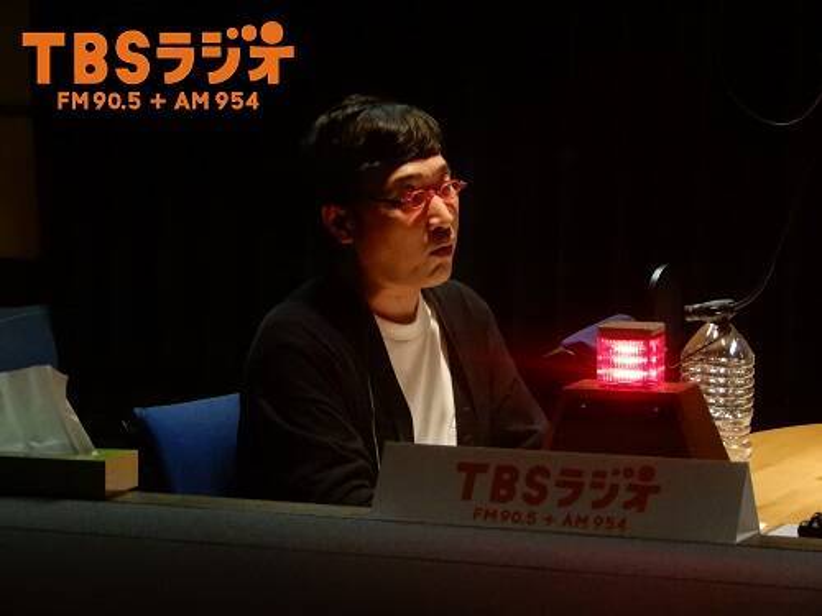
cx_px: 411
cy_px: 308
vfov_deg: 9.9
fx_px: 3562
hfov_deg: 13.2
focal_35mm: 150
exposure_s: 1/80
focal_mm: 26.8
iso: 1600
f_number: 5.6
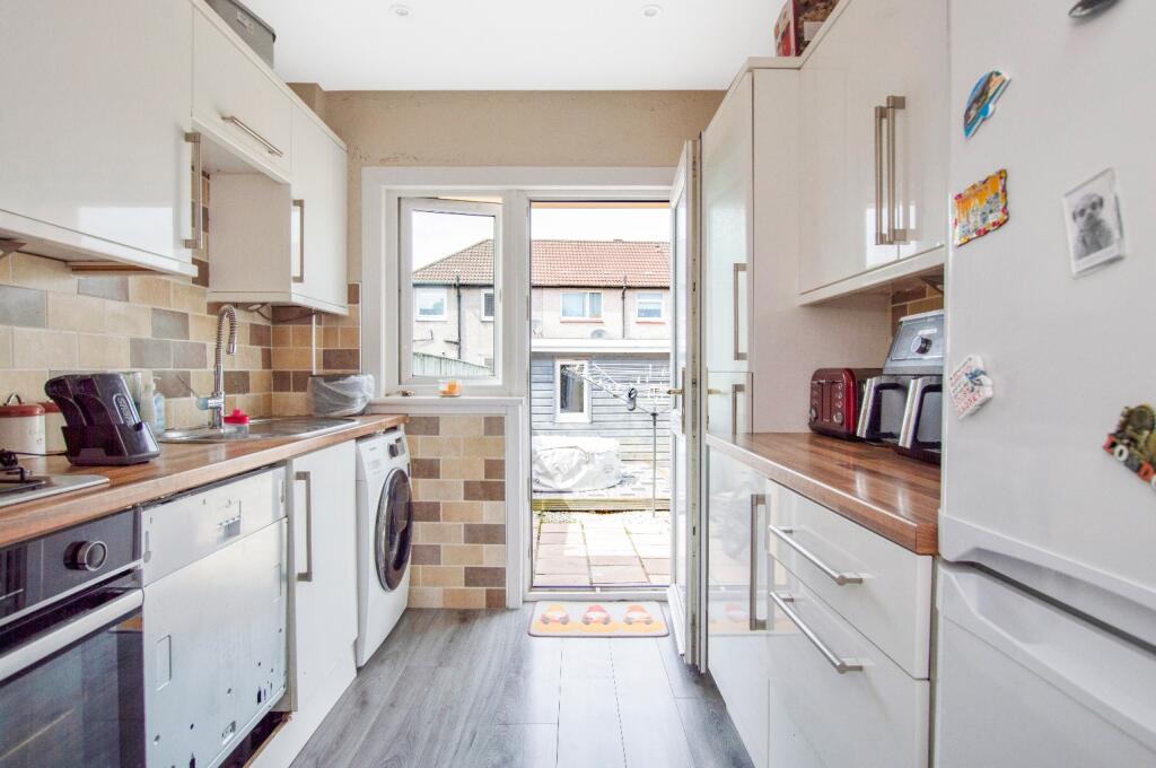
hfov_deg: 90.1
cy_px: 384
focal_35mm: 18
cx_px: 578
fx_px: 577
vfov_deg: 67.2
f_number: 5
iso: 200
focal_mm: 12
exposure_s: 1/250
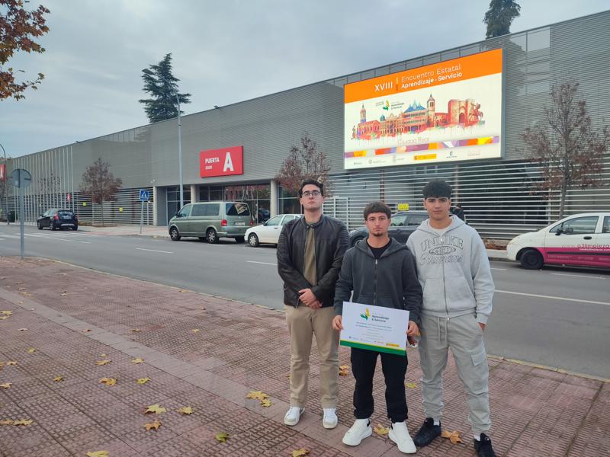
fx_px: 423
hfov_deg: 71.6
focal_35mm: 24
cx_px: 305
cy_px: 228
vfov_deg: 56.8
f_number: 1.89
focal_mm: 5.89
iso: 71
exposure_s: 1/100
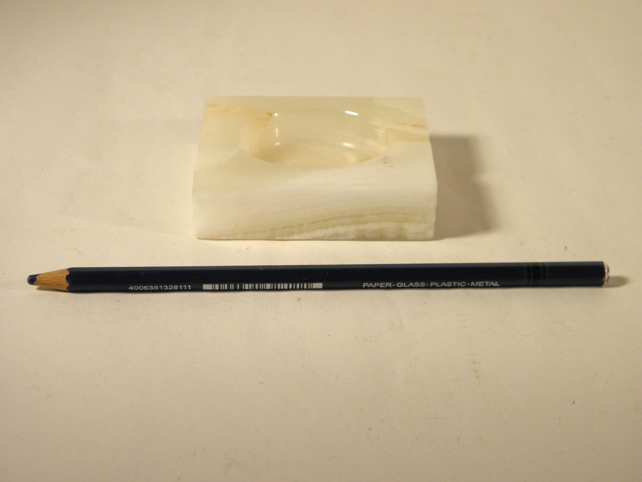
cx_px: 321
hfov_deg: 24.4
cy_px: 241
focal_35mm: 80
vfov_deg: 18.4
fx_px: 1484
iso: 100
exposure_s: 1/50
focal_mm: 14.3
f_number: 4.4
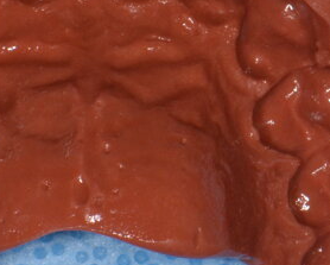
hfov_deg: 5.2
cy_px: 113
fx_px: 3642
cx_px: 83
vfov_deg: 4.2
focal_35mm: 372
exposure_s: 1/200
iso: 1000
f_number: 25
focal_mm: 85
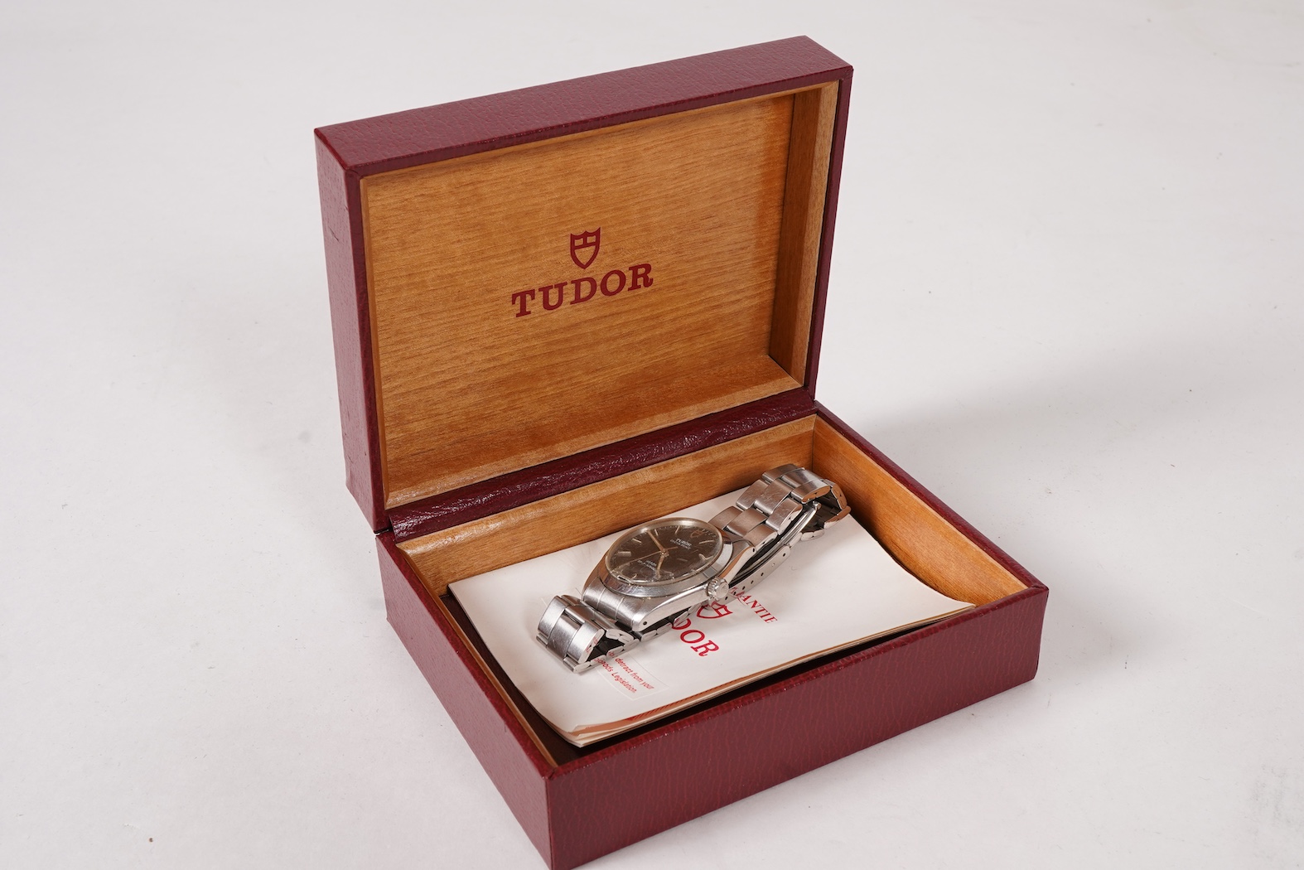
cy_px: 435
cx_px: 652
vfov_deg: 29.9
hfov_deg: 43.6
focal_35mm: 45
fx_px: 1630
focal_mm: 30
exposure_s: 1/160
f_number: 22
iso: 400
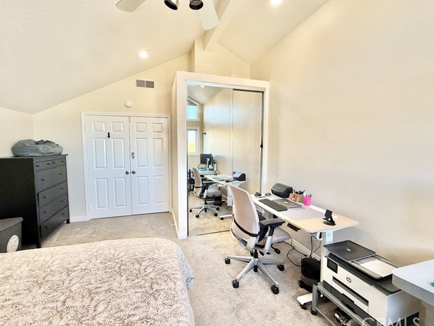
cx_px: 208
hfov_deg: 98.1
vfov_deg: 81.8
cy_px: 160
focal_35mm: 15
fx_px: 188
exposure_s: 1/120
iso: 125
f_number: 2.2
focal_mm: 2.22
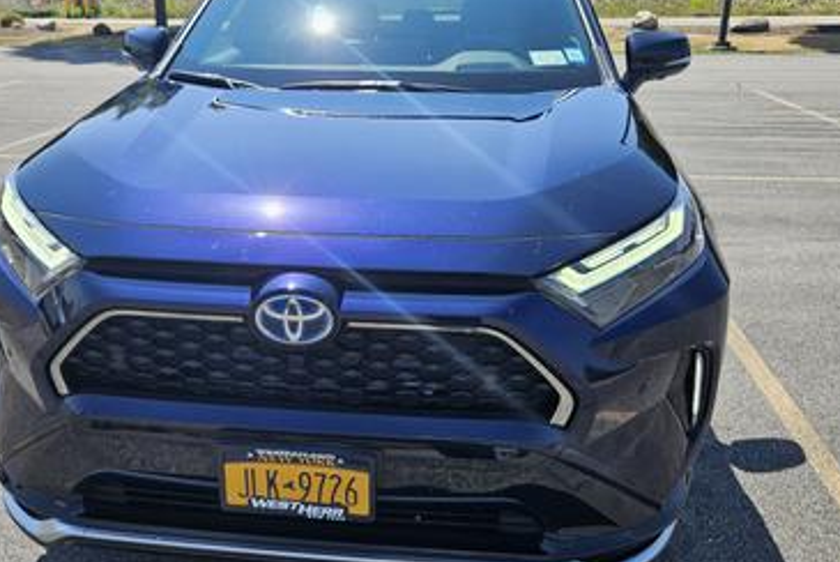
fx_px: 771
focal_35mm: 33
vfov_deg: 40.0
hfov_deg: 57.1
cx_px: 387
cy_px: 279
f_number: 1.8
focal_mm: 5.4
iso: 32
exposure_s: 1/1410
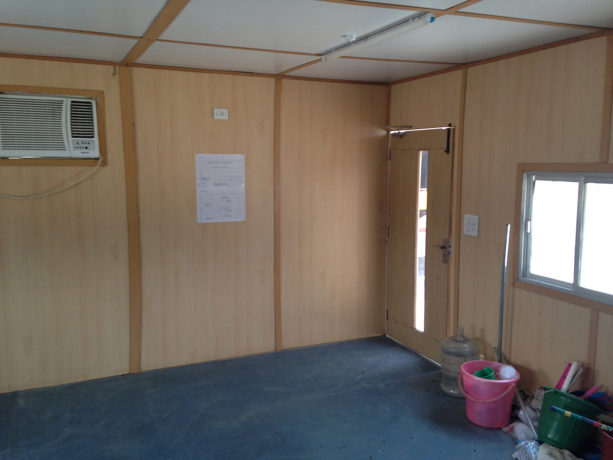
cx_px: 306
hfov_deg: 55.4
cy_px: 230
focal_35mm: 33
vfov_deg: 42.9
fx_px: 584
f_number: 2.4
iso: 64
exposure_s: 1/30
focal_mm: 4.12
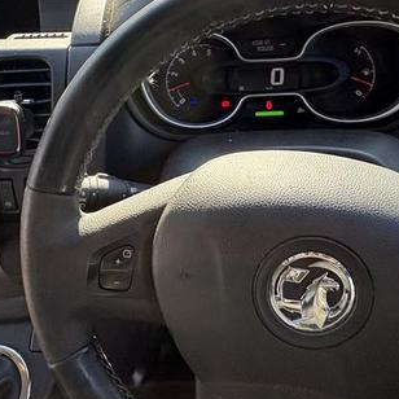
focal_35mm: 36
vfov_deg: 45.6
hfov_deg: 45.9
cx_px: 170
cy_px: 144
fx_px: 469
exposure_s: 1/131
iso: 125
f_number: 2.2
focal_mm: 2.22
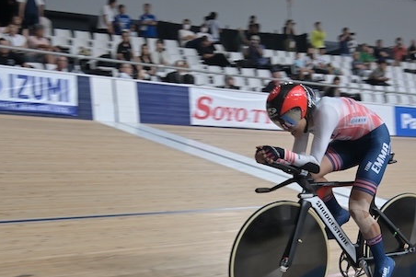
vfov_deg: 21.7
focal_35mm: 62
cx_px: 277
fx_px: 716
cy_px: 212
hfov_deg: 32.1
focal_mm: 35
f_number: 5.6
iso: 1250
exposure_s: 1/320
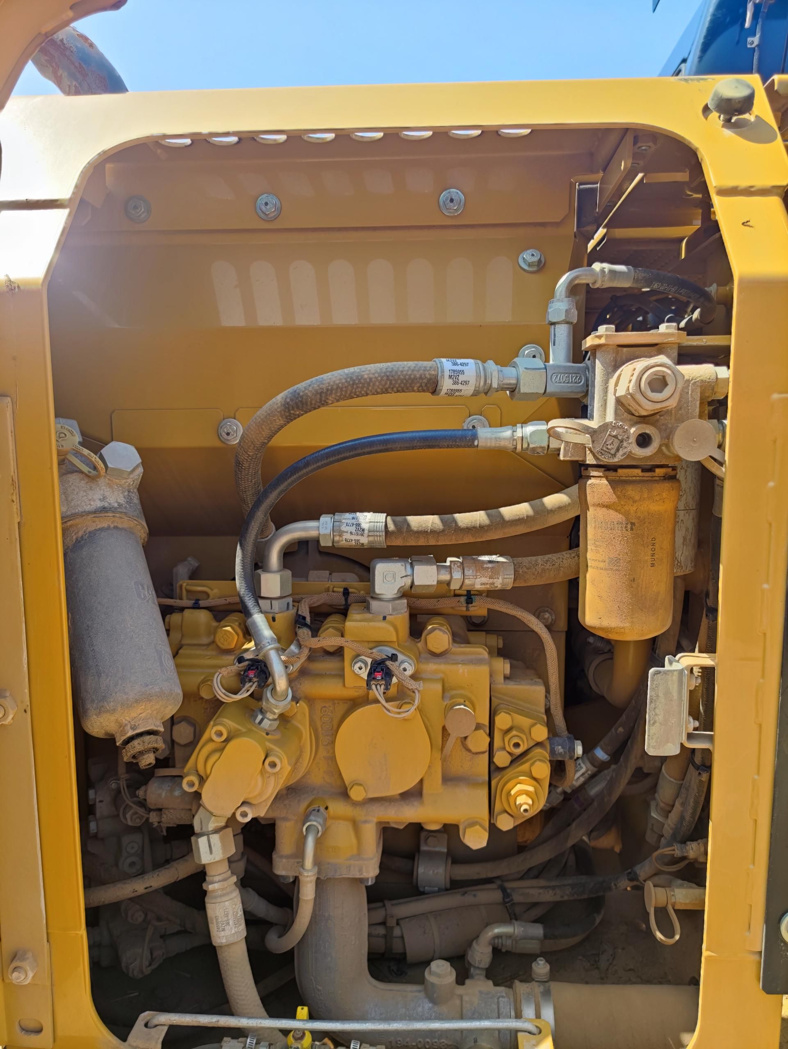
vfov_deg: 67.3
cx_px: 394
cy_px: 524
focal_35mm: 26
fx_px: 789
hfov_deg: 53.1
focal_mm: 5.58
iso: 50
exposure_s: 1/222
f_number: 1.6
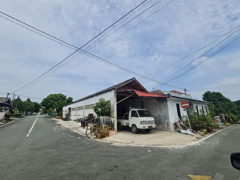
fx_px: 90
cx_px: 120
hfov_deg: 106.2
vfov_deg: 89.9
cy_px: 90
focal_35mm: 13
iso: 64
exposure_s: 1/3224
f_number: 2.2
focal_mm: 2.2
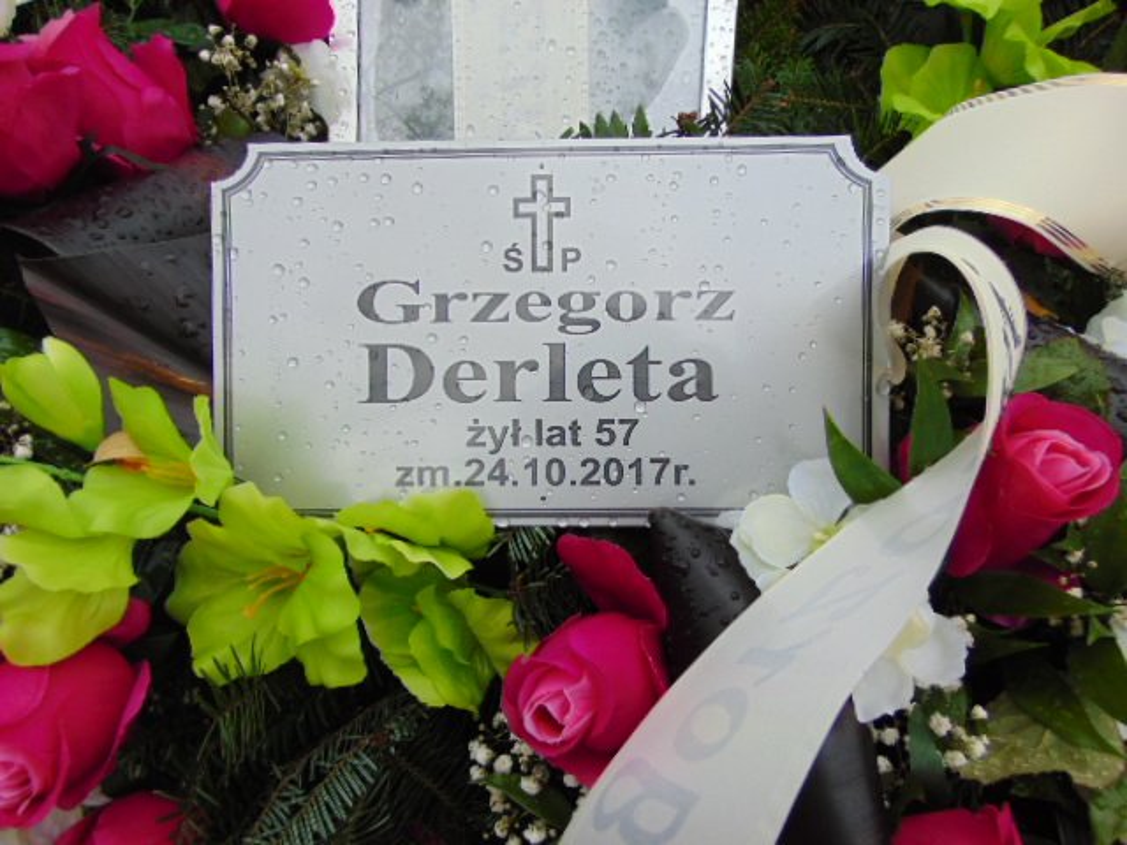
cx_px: 564
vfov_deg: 54.9
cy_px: 422
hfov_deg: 69.4
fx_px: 814
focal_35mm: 25
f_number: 3
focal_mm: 4.5
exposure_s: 1/400
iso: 80
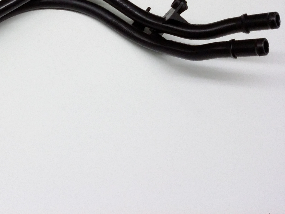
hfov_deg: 37.1
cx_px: 67
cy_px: 47
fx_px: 412
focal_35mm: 50
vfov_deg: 28.6
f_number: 2.4
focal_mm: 3.4
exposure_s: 1/30
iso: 200
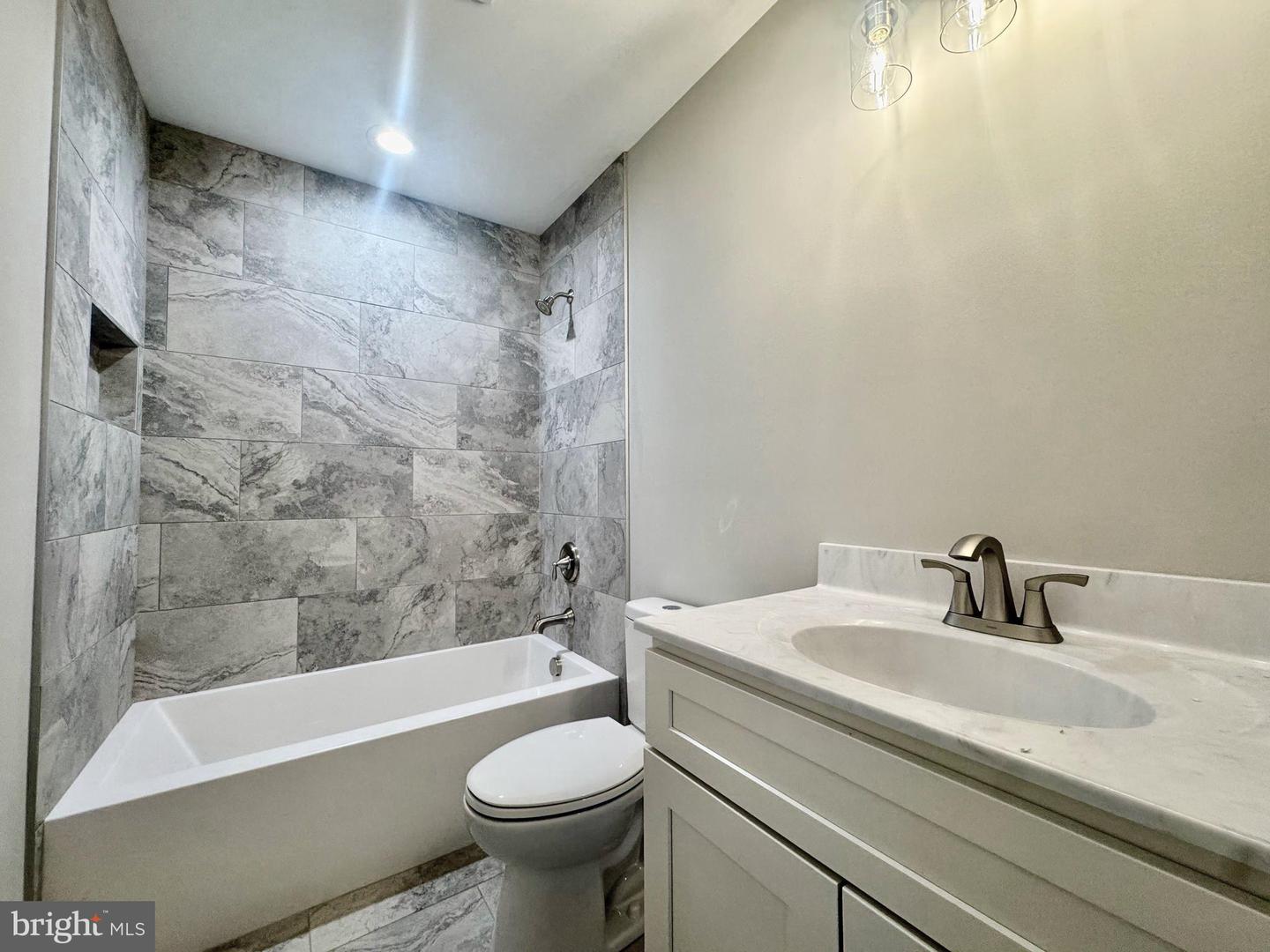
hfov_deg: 102.1
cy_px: 476
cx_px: 635
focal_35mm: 14
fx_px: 514
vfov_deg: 85.7
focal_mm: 2.22
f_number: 2.2
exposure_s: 1/120
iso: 200
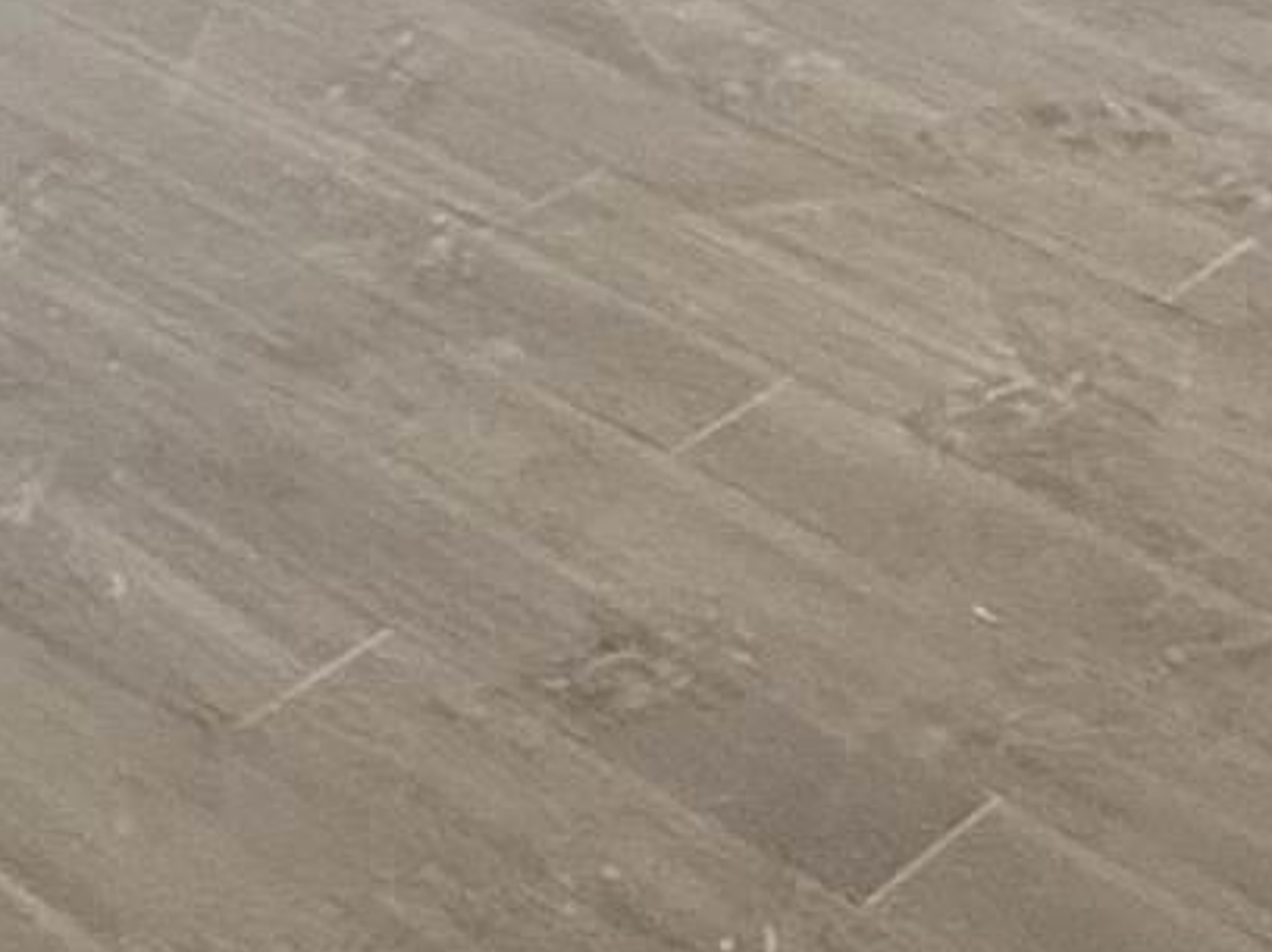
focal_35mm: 106
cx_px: -157
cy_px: -1021
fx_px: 3893
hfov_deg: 17.8
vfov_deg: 12.2
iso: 250
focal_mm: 2.22
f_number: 2.2
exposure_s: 1/120
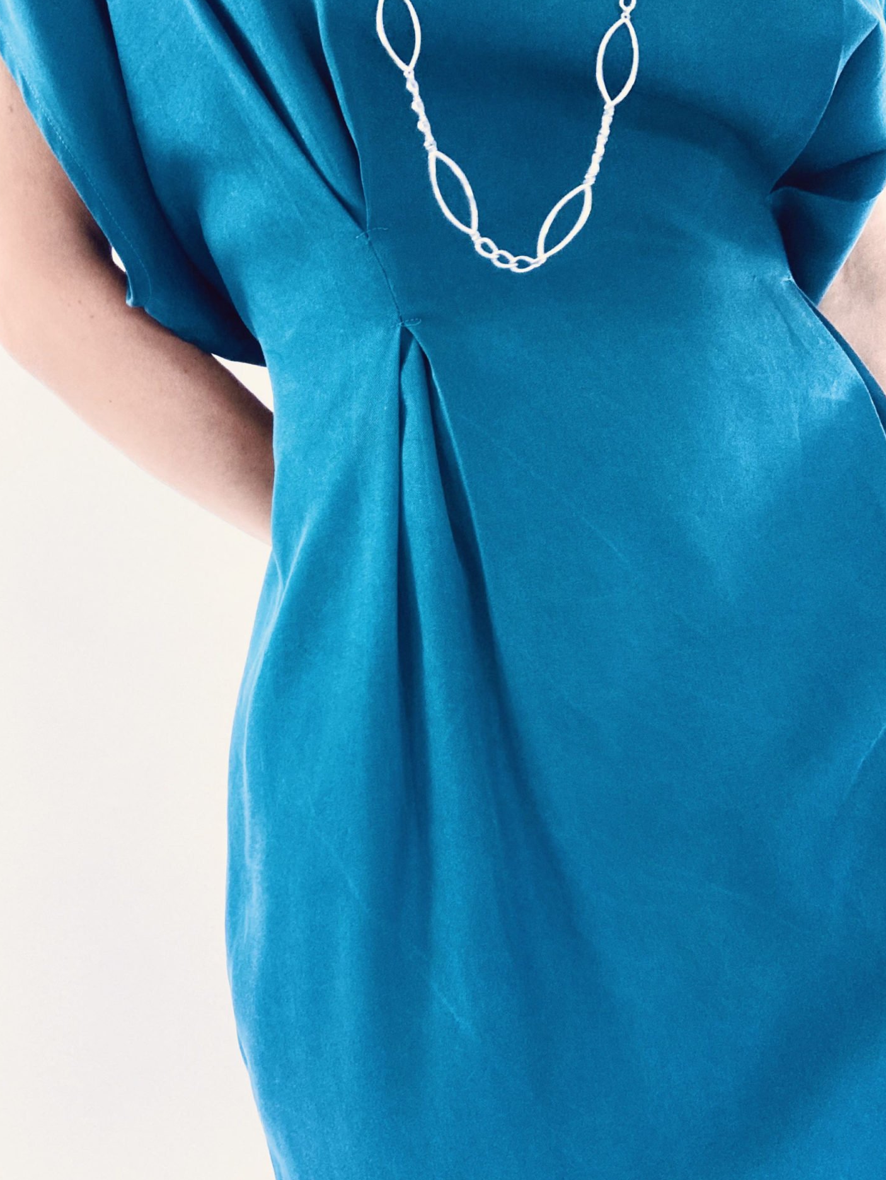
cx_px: 406
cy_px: 562
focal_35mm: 35
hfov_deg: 40.7
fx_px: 1193
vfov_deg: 52.6
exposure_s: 1/25
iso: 250
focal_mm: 2.87
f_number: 2.2
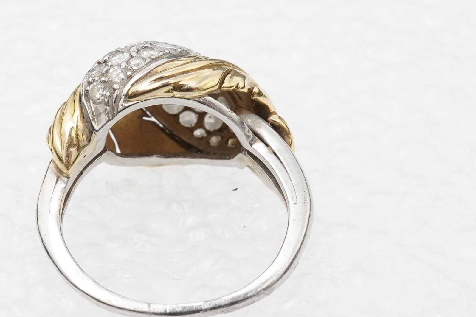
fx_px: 1137
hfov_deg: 23.6
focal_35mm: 86
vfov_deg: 15.9
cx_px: 177
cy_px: 197
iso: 640
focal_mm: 30
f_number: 20
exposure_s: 1/100
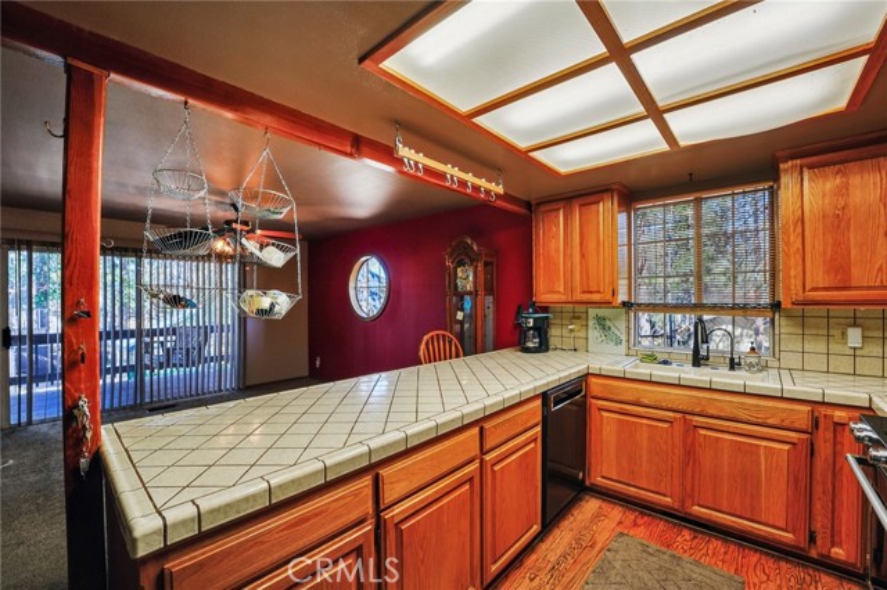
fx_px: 345
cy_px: 295
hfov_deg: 104.3
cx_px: 444
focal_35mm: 14
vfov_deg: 81.1
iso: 250
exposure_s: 1/60
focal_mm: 14
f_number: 9
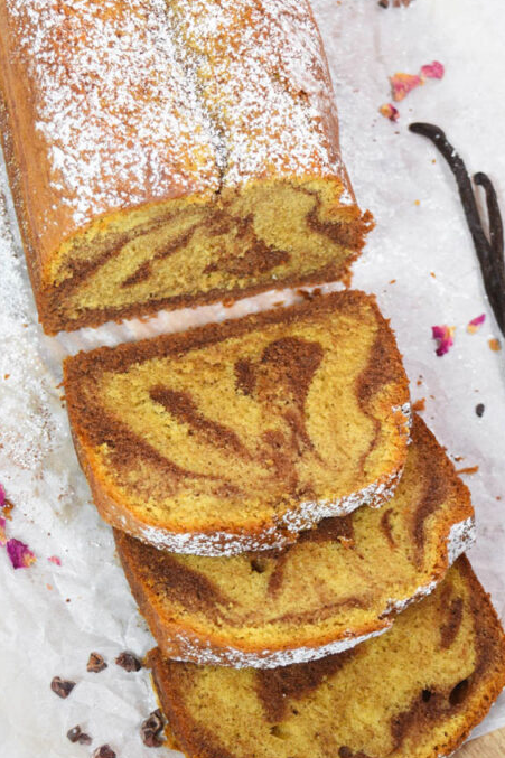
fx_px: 2000
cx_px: 221
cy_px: 324
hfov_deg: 14.4
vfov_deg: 21.4
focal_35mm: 95
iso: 500
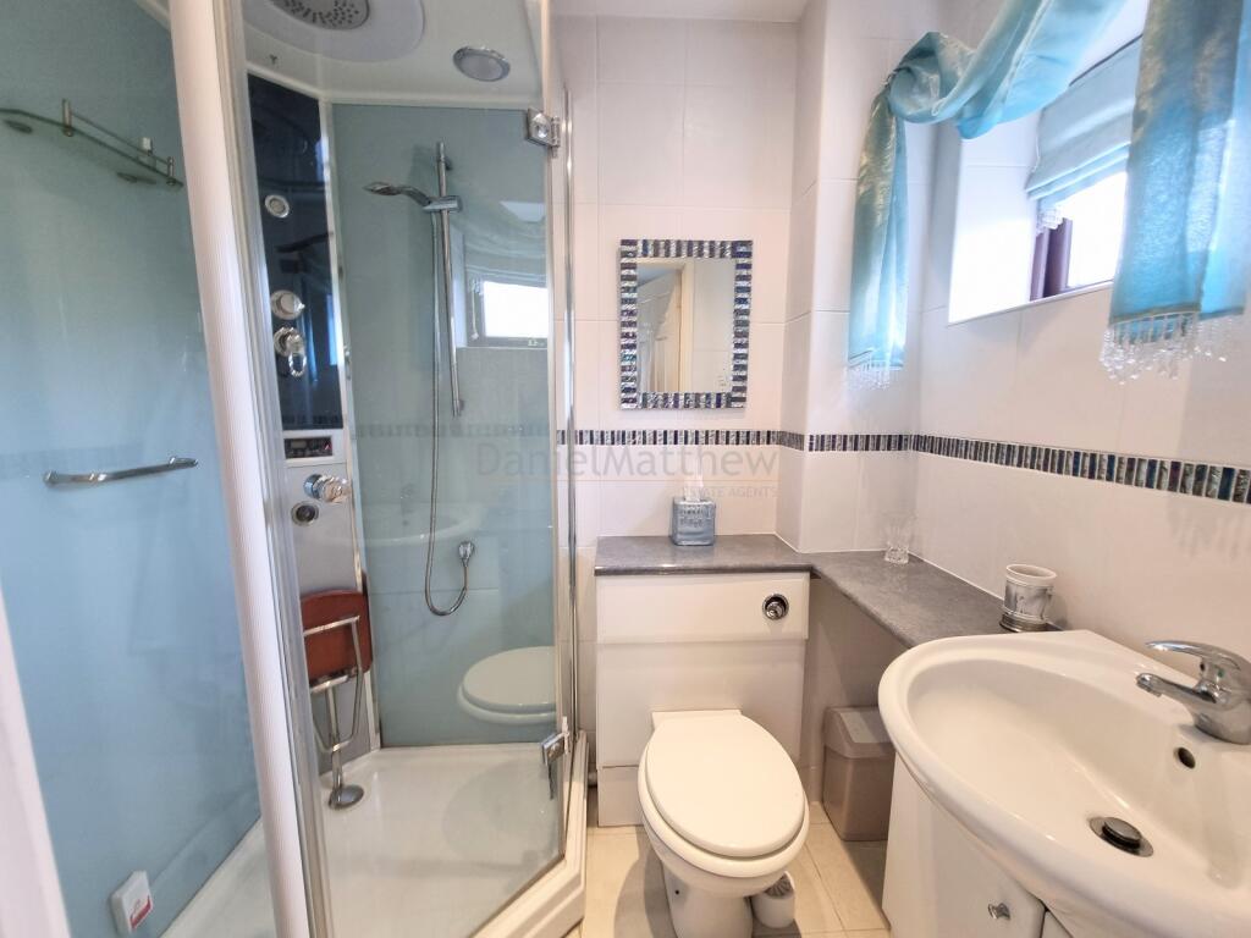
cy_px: 469
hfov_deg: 106.2
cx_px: 626
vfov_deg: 89.9
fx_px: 470
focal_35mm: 13
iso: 100
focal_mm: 2.2
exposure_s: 1/50
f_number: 2.2
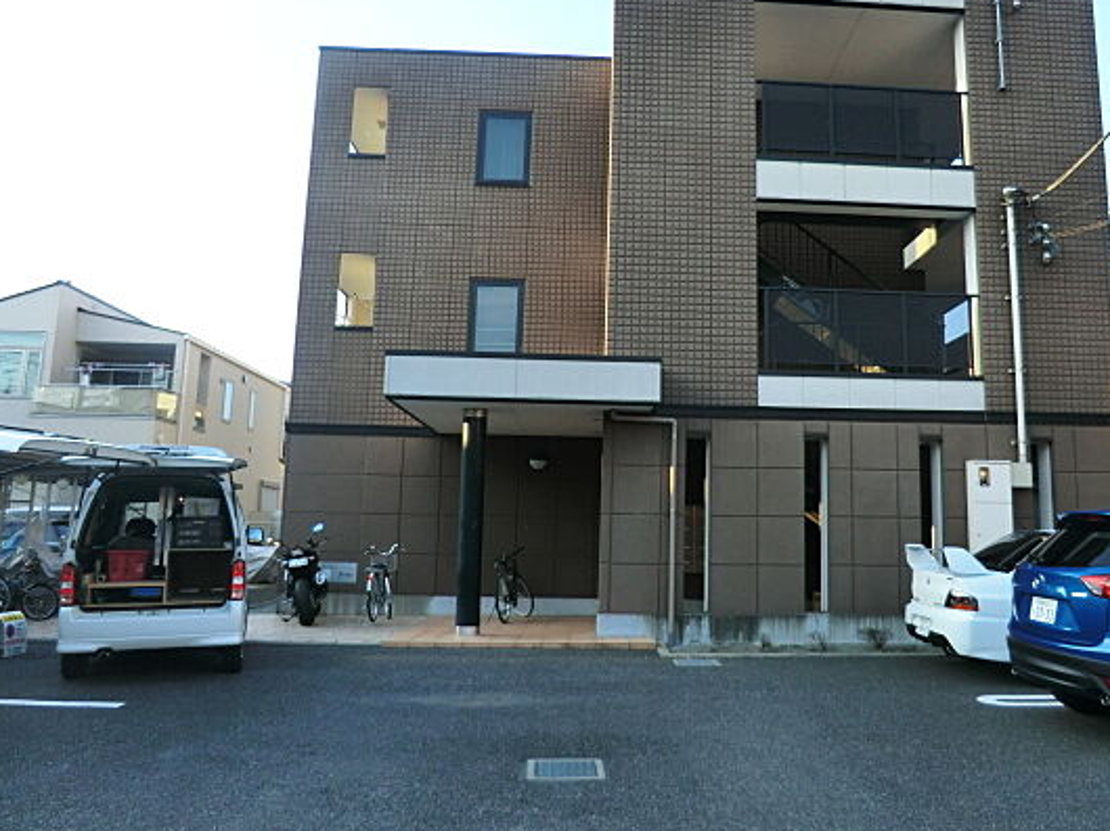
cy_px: 375
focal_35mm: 29
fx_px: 929
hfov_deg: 61.2
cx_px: 662
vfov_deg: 48.1
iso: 80
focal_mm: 4.3
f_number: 3.2
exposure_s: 1/160
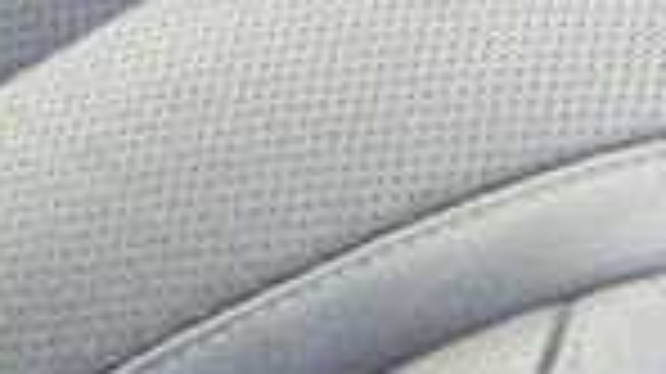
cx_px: 1530
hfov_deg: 10.2
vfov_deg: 6.2
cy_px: -547
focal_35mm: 186
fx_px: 3282
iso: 500
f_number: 8
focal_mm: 22
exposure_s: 1/15
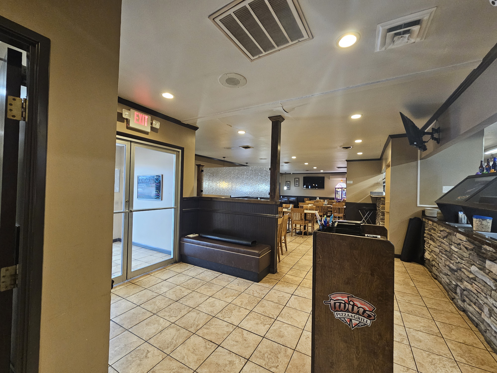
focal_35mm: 13
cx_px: 248
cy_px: 186
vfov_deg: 89.9
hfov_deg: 106.2
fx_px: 187
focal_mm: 2.2
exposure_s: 1/30
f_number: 2.2
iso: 400
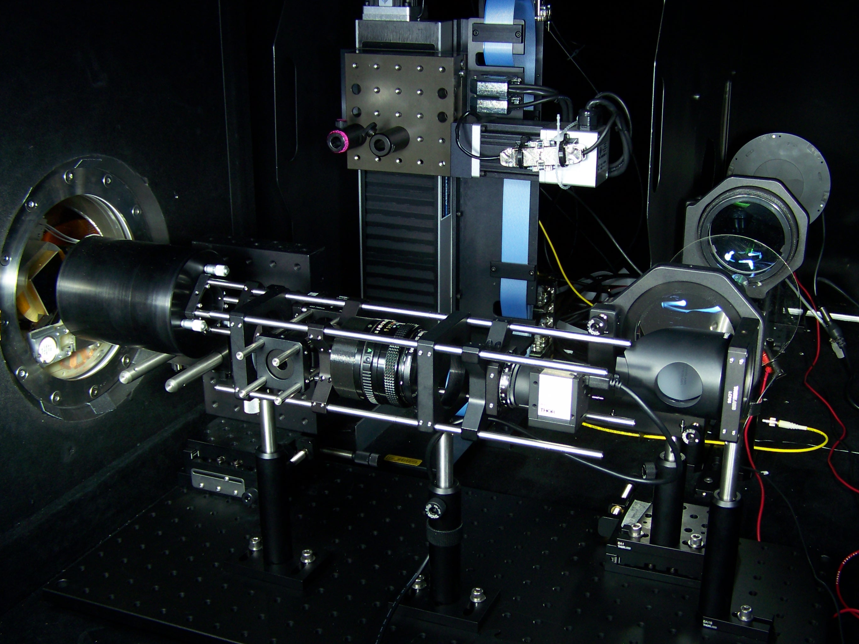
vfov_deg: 33.5
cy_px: 364
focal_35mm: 43
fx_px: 1067
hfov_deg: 43.8
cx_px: 475
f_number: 2.8
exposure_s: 5
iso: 64
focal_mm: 6.3
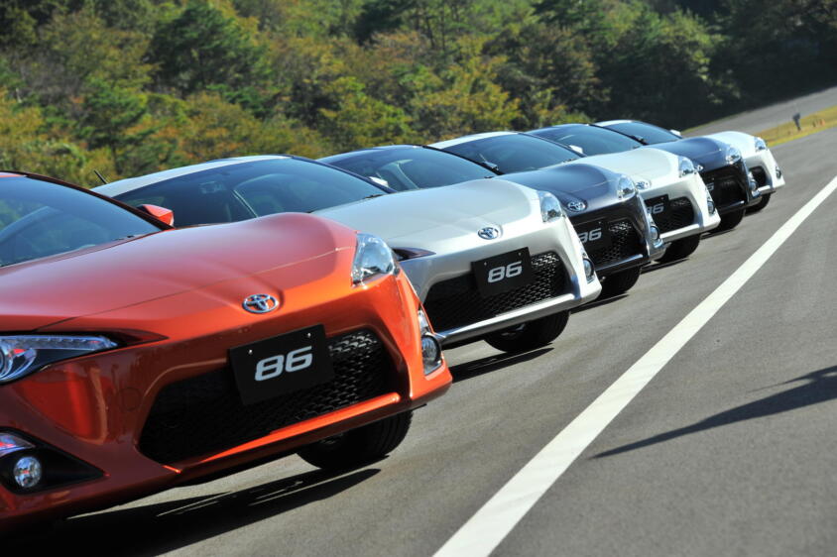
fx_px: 2905
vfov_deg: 11.0
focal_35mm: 125
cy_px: 278
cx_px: 418
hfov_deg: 16.4
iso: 200
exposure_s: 1/500
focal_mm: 125
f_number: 8
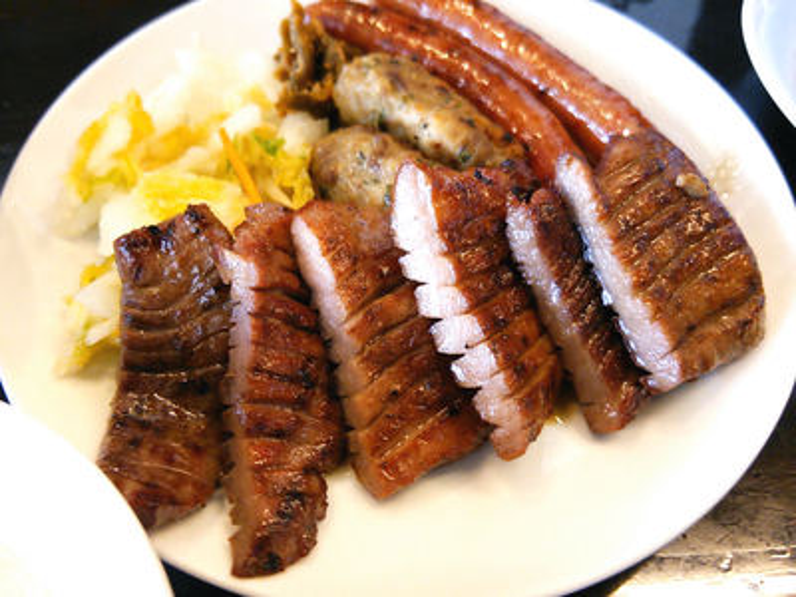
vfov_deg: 46.8
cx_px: 398
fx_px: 690
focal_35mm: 30
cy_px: 298
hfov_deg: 60.0
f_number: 1.94
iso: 160
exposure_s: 1/32
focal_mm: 4.06
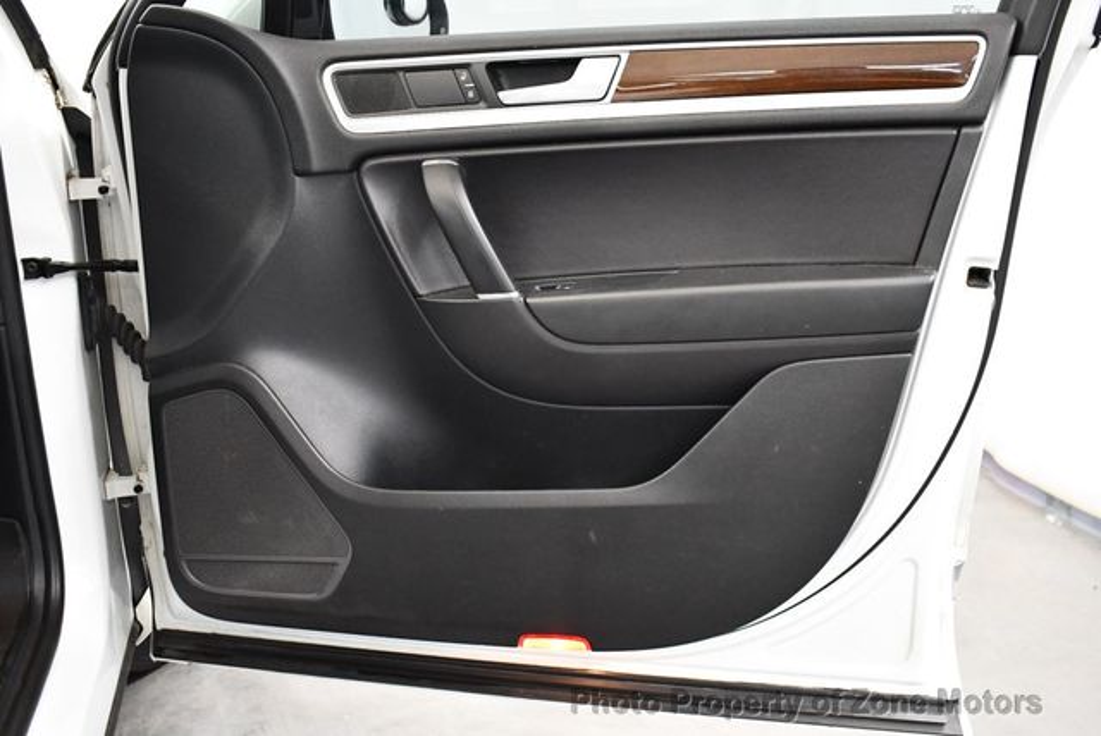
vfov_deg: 36.9
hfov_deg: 53.1
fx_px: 1102
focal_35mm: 36
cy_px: 368
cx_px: 550
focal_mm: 18
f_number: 3.5
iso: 3200
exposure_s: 1/60
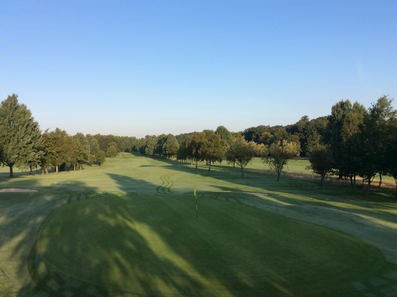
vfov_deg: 44.1
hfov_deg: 56.9
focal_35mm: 32
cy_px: 148
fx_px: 366
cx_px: 198
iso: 32
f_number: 2.4
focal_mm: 3.3
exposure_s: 1/602
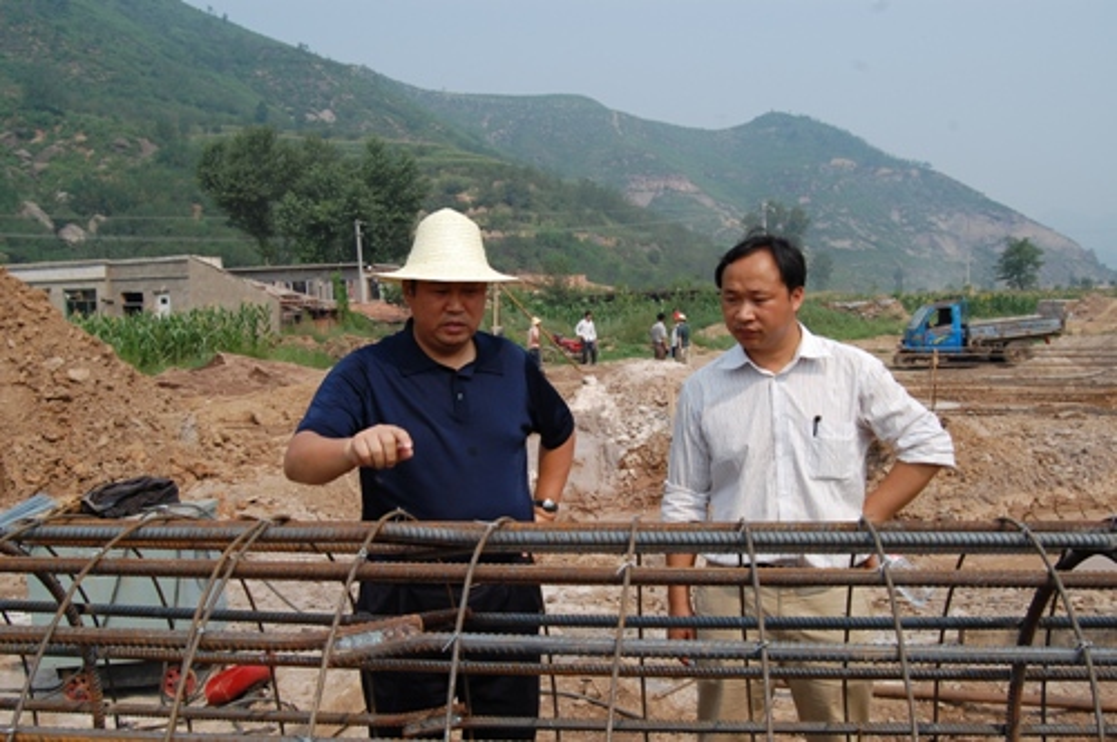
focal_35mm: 34
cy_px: 371
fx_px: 1069
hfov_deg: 55.2
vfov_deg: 38.3
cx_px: 558
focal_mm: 23
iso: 200
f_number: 9
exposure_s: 1/320
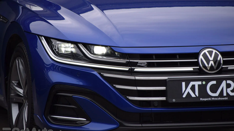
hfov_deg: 6.9
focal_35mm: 315
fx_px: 1954
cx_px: 117
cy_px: 62
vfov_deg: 3.9
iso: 320
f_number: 6.3
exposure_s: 1/500
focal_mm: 200
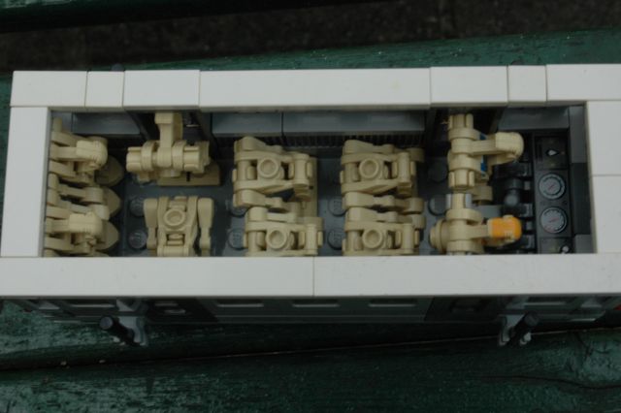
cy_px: 206
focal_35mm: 72
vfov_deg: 18.9
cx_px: 310
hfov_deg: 28.1
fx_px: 1241
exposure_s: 1/100
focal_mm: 48
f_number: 20
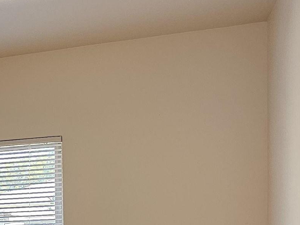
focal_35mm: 90
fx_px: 780
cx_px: -271
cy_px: 278
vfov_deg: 15.7
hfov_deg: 17.1
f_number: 1.7
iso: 160
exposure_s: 1/120
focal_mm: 6.3
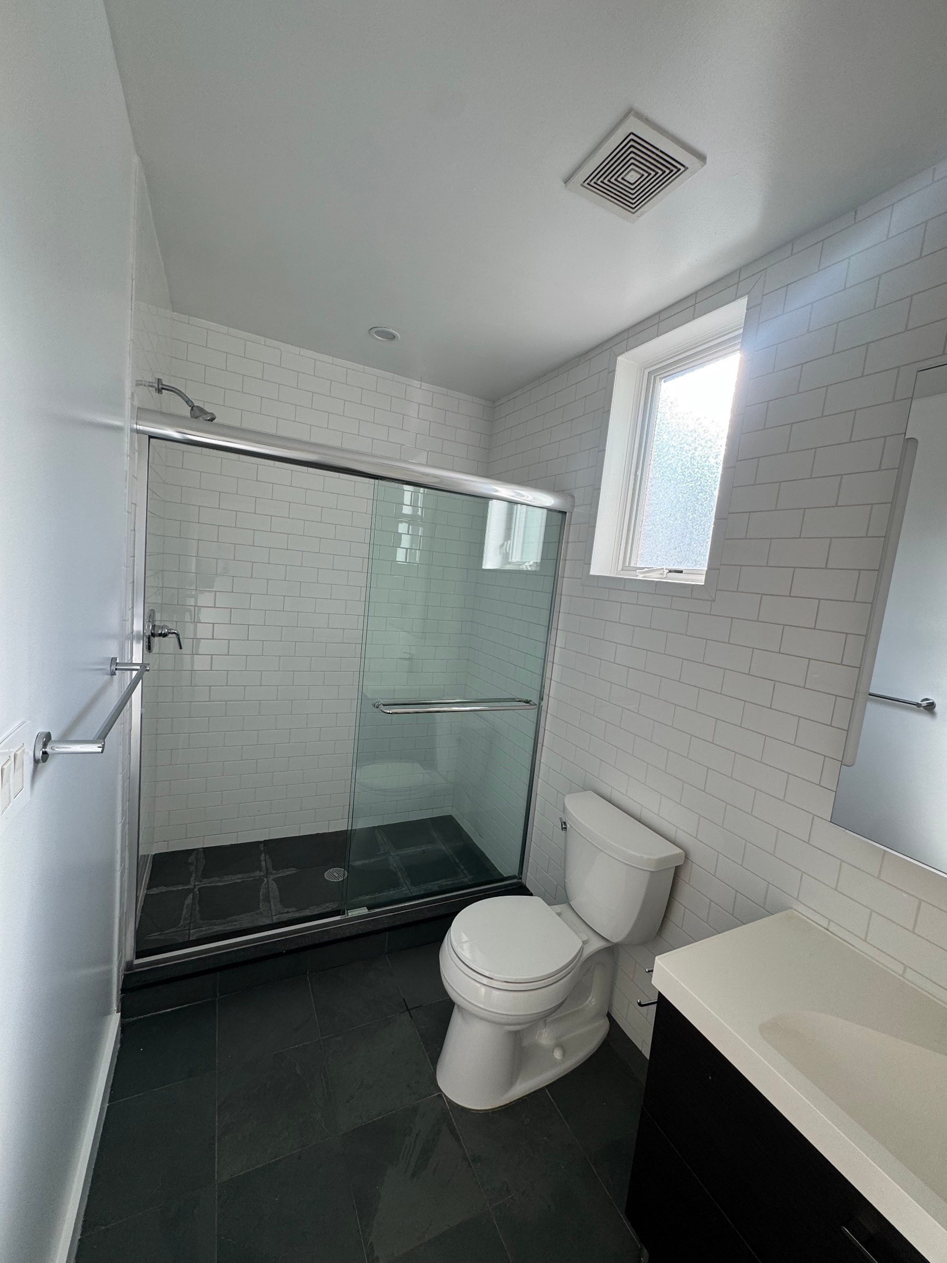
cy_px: 632
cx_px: 474
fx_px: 511
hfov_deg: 85.7
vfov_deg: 102.1
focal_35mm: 14
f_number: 2.2
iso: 40
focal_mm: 2.22
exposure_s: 1/110
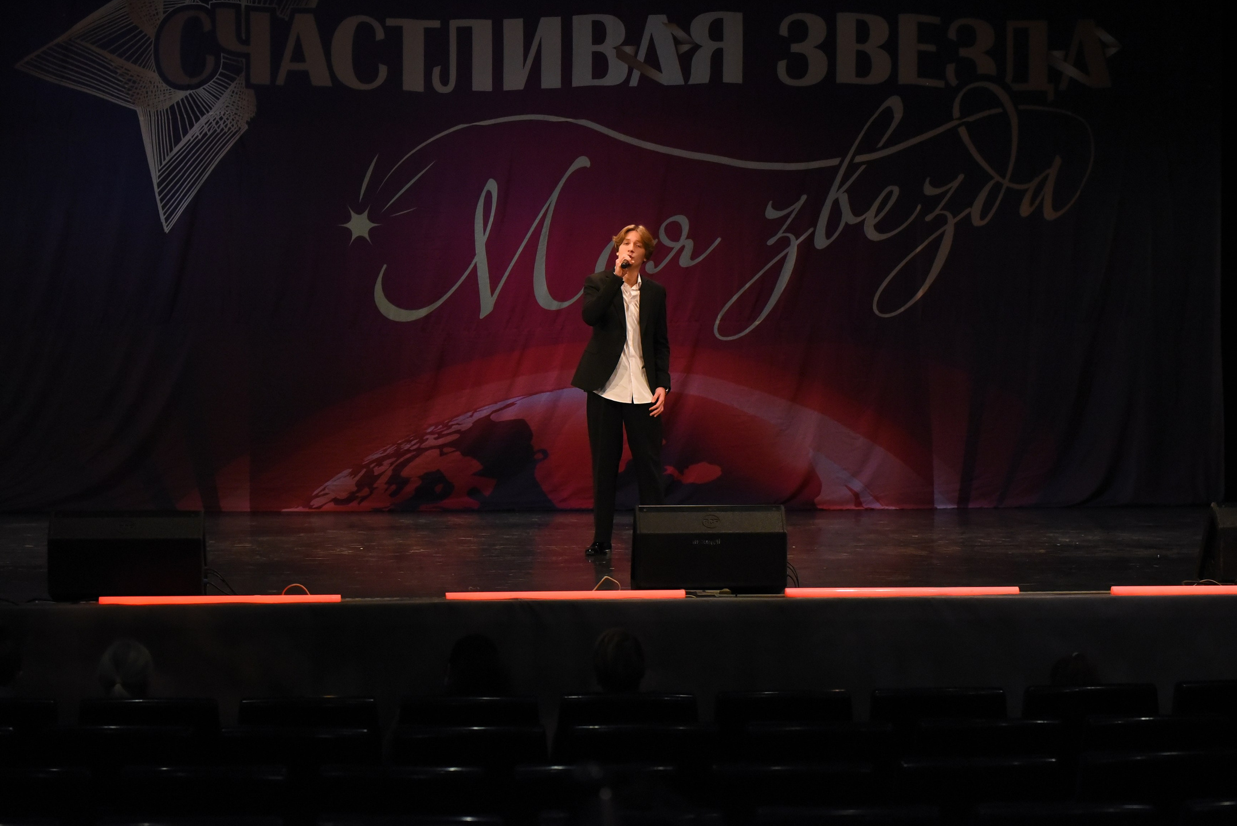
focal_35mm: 83
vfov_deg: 16.5
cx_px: 630
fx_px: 2853
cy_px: 367
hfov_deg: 24.5
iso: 5000
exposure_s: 1/640
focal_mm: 70
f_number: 3.5
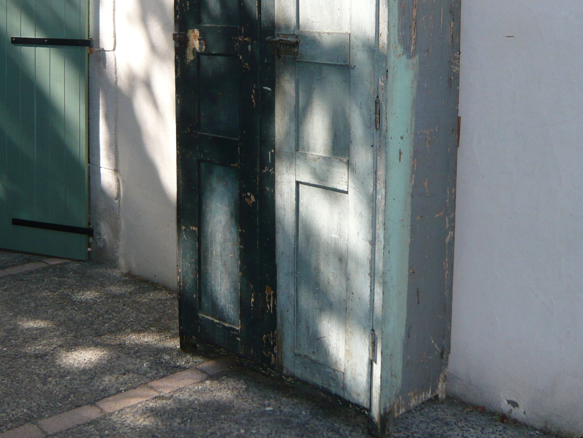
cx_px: 248
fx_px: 825
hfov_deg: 38.8
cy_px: 97
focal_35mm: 49
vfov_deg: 29.1
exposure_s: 1/400
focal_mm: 4.6
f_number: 2.8
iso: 100
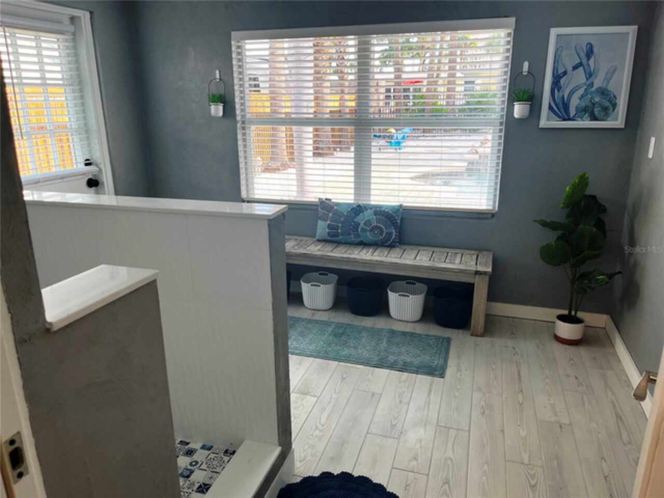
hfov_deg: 67.3
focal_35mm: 26
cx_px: 332
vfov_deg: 53.1
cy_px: 249
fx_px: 499
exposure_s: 1/120
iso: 40
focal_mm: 5.1
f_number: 1.6
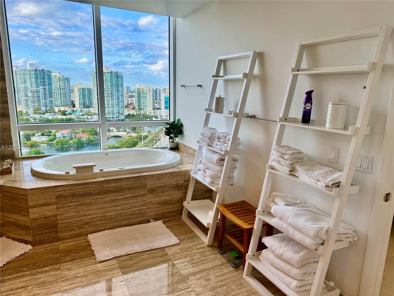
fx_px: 273
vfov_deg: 56.8
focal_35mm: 24
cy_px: 148
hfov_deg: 71.6
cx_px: 197
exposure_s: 1/213
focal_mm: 6.76
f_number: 1.78
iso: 64
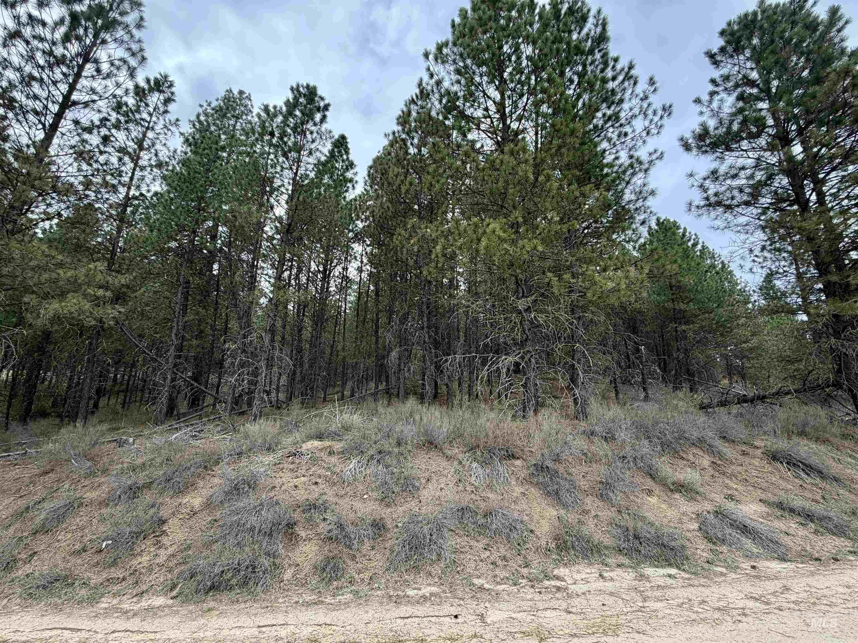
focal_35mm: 14
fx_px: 347
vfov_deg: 85.7
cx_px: 429
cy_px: 322
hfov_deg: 102.1
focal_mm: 2.22
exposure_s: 1/427
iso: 64
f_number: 2.2
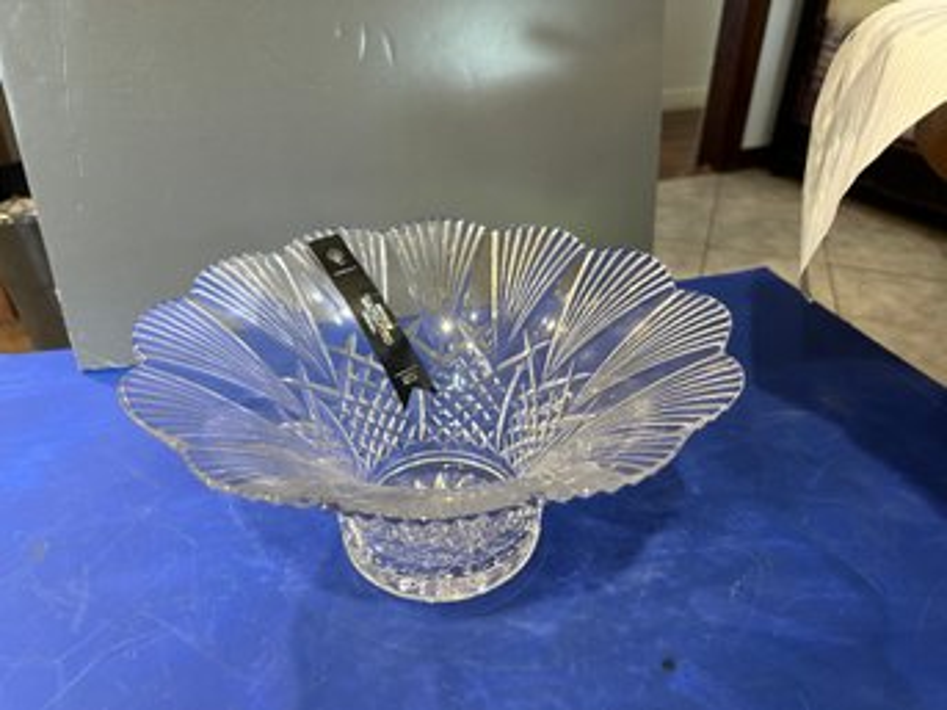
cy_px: 355
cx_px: 474
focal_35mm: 24
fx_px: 656
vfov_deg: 56.8
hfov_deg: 71.6
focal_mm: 6.86
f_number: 1.78
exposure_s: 1/60
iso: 320
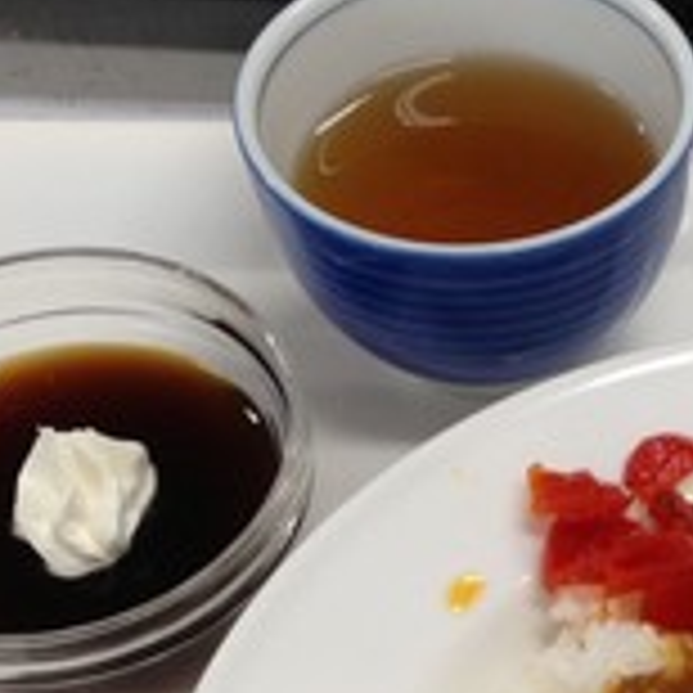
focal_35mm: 104
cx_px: 677
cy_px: 891
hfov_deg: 16.4
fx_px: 2356
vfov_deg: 15.9
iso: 50
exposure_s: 1/40
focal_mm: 4.13
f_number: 2.4
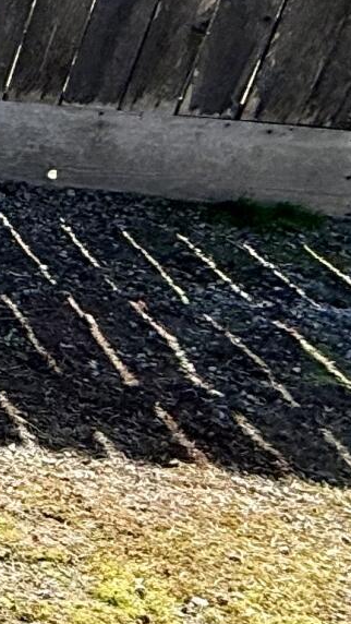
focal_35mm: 80
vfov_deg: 26.5
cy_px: 255
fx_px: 1323
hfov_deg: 9.4
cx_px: -872
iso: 50
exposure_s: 1/468
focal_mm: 2.22
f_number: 2.2
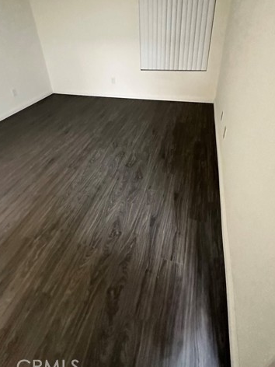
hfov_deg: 68.6
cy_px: 129
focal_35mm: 19
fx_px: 201
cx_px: 127
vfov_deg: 82.4
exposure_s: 1/60
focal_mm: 2.22
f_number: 2.2
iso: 1000
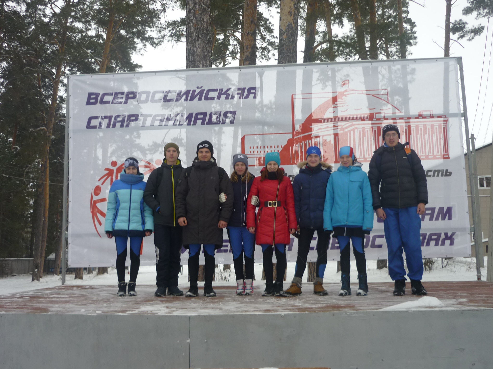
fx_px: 555
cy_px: 184
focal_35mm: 39
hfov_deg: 47.9
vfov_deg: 36.8
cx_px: 246
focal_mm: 6.4
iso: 100
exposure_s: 1/125
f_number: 3
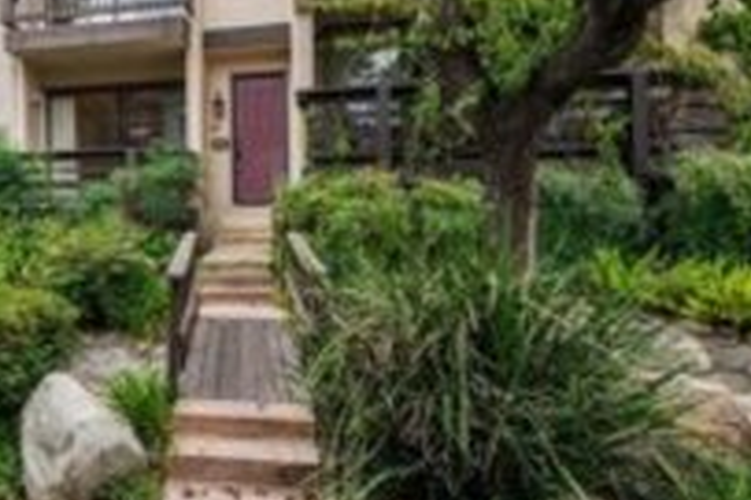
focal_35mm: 28
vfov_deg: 46.0
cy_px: 196
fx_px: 584
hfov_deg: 59.1
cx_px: 126
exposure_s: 1/160
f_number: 6.3
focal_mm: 14
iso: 400
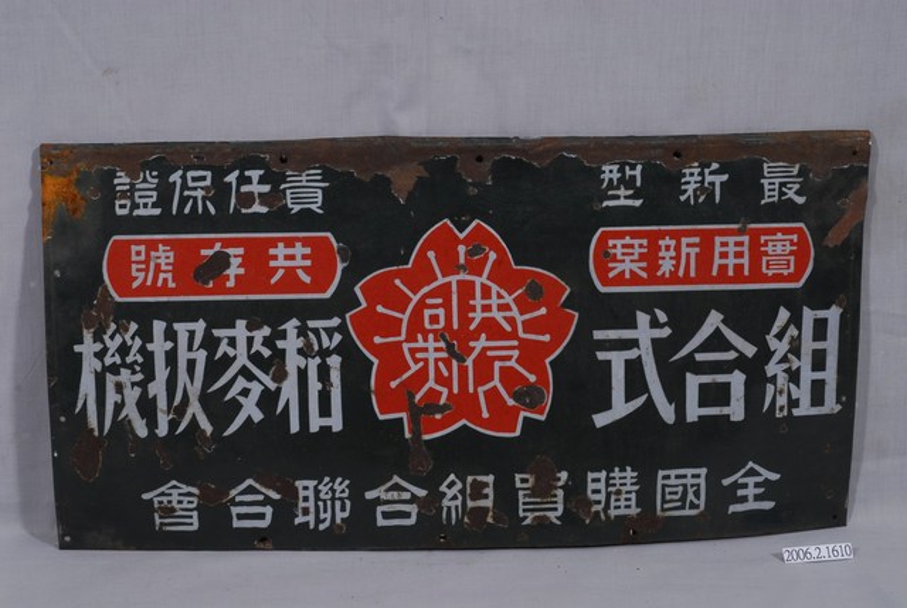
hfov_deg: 28.0
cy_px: 304
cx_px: 454
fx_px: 1817
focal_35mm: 72
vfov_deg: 19.0
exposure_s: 1/125
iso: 100
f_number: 14
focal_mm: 48
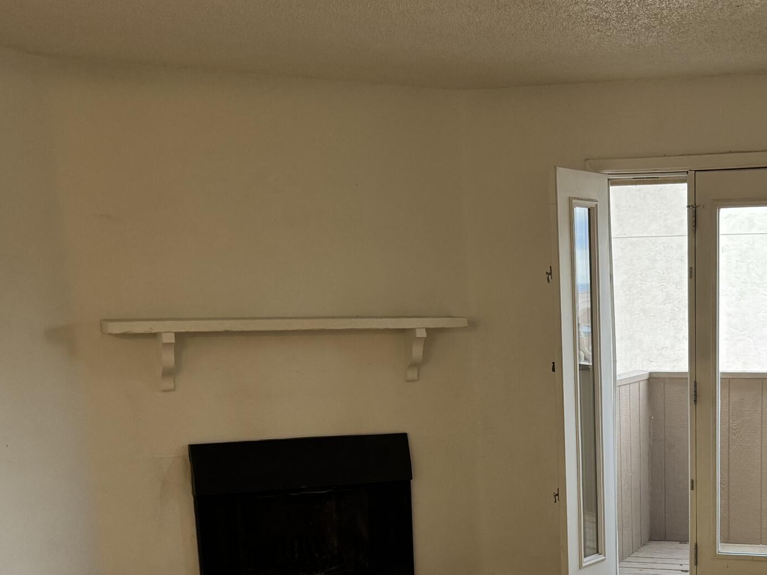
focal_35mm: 52
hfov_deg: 35.2
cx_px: 649
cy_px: 527
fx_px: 1152
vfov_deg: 27.0
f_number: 1.78
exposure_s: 1/120
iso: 160
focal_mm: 6.76
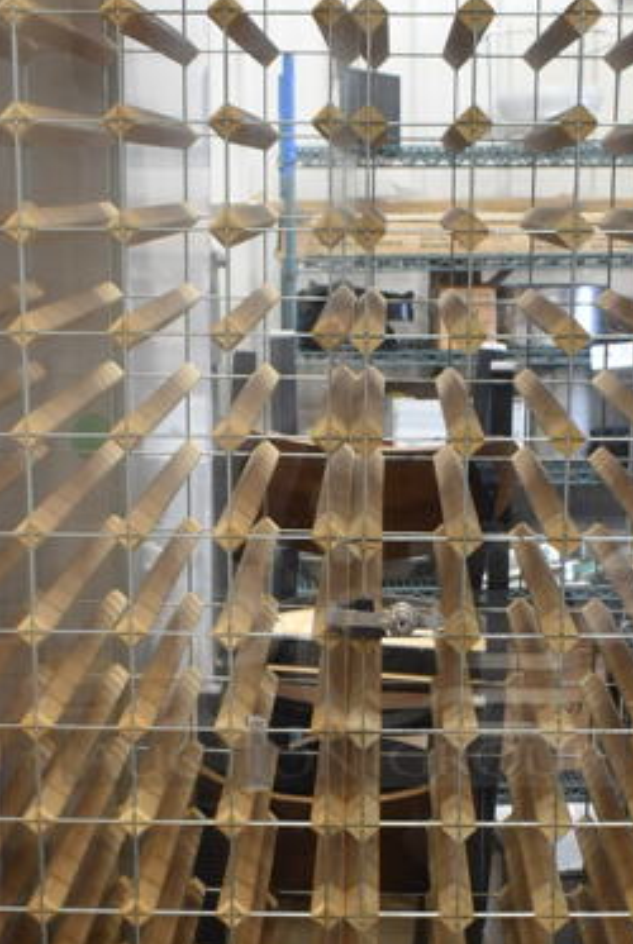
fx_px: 1734
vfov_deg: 30.2
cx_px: 344
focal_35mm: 66
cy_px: 654
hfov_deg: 20.7
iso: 450
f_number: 3.5
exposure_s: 1/30
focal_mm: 18
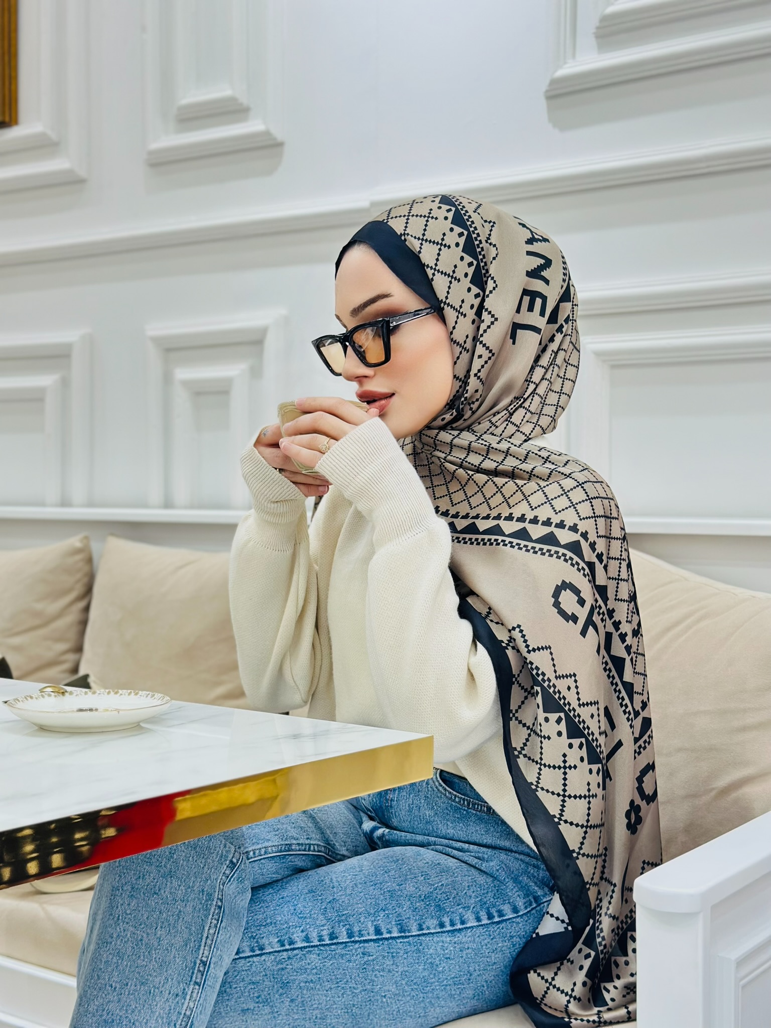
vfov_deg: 39.7
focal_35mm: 48
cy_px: 514
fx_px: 1425
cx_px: 386
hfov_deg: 30.3
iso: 100
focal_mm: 6.86
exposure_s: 1/100
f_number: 1.78
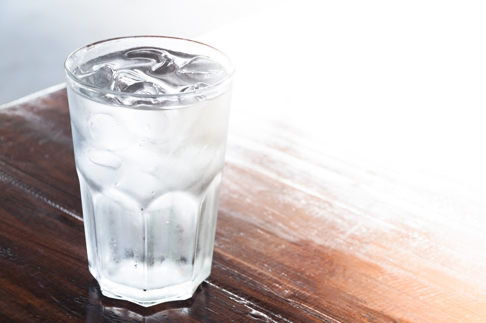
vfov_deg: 15.7
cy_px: 162
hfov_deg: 23.4
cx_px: 243
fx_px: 1173
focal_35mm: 87
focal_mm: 58
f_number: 10
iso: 400
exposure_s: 1/60
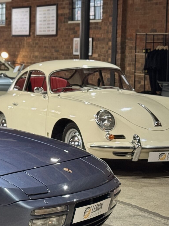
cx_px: -97
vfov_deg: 16.6
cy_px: 112
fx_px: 775
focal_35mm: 119
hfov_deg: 11.8
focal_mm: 6.76
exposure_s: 1/33
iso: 200
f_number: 1.78
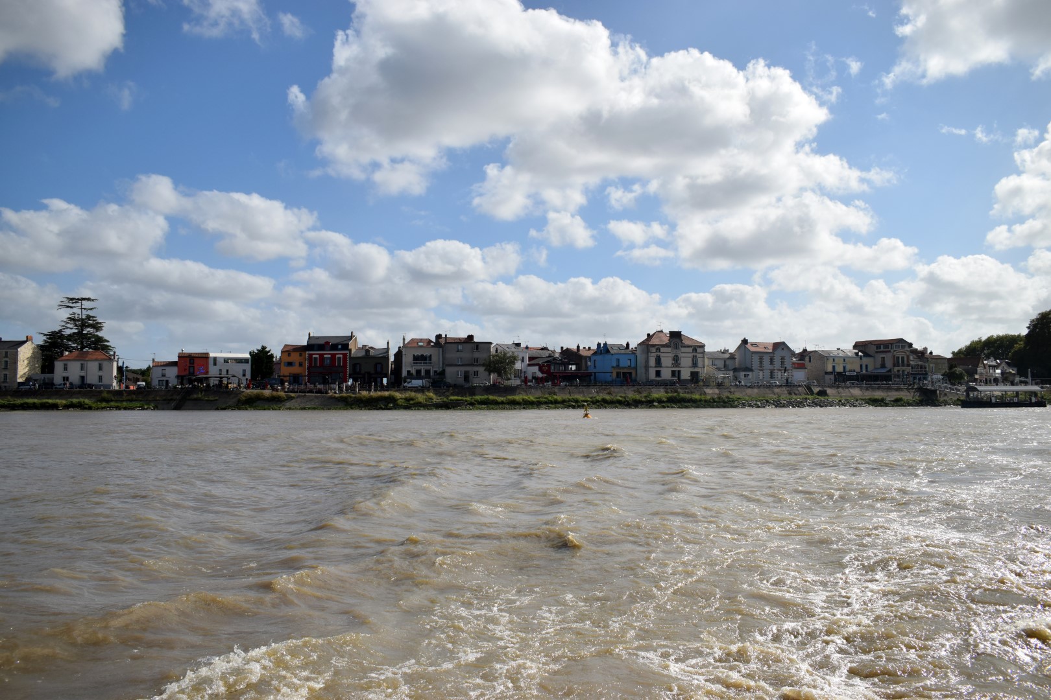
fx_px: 876
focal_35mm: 30
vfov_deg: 43.6
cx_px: 526
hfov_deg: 61.9
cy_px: 350
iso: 400
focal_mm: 20
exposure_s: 1/1500
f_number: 6.7
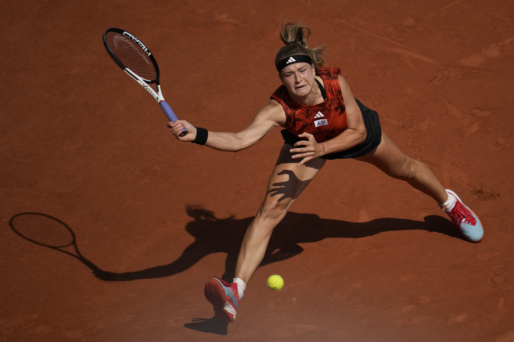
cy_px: 171
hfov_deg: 5.2
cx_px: 257
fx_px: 5711
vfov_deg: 3.4
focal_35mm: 400
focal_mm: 400
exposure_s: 1/32000
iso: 800
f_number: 2.8
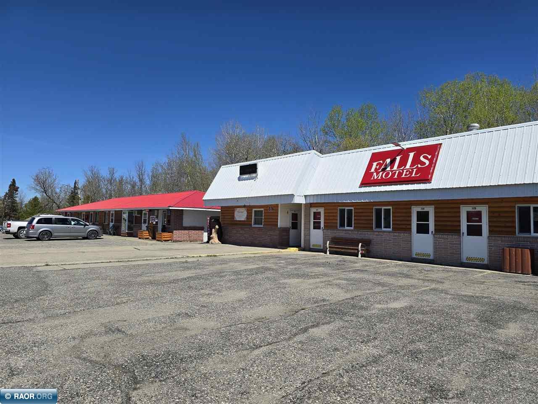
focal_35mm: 23
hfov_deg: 73.9
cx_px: 269
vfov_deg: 58.9
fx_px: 357
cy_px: 202
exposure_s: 1/1311
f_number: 1.7
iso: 12
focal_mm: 6.3
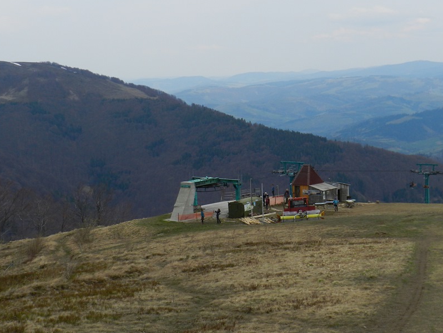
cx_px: 276
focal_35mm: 68
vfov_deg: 21.6
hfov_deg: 28.5
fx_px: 870
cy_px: 173
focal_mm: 9.4
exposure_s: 1/640
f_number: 4.4
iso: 160
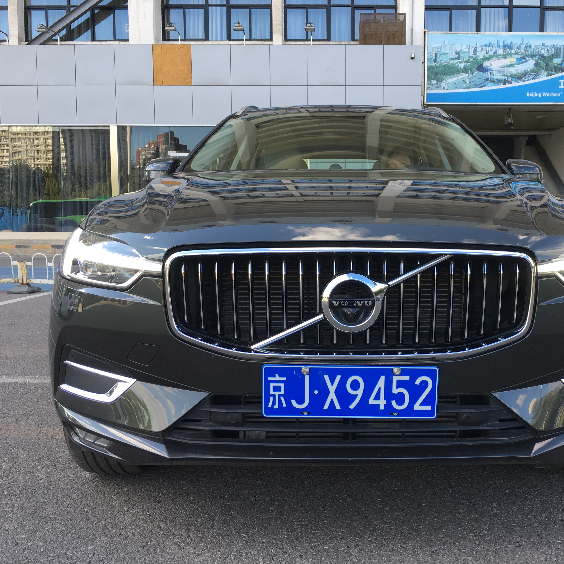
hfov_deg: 46.8
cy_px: 278
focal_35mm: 35
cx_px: 351
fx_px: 645
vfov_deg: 47.2
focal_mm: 4.15
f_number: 2.2
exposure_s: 1/173
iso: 25
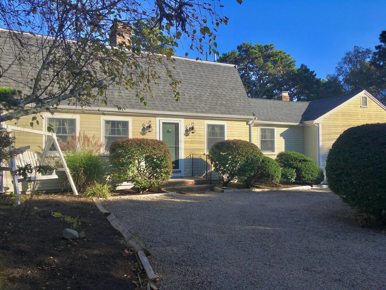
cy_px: 145
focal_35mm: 29
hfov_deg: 61.7
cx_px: 193
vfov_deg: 48.2
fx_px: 323
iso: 25
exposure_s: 1/1789
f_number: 2.2
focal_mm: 4.15
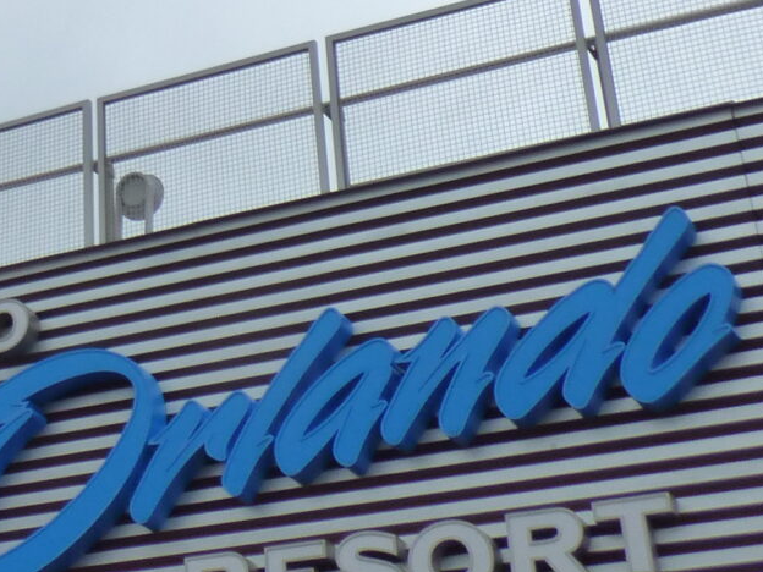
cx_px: -32
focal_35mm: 82
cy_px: -79
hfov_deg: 22.7
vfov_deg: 17.3
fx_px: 1807
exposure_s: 1/1300
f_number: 2.8
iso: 160
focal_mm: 3.58
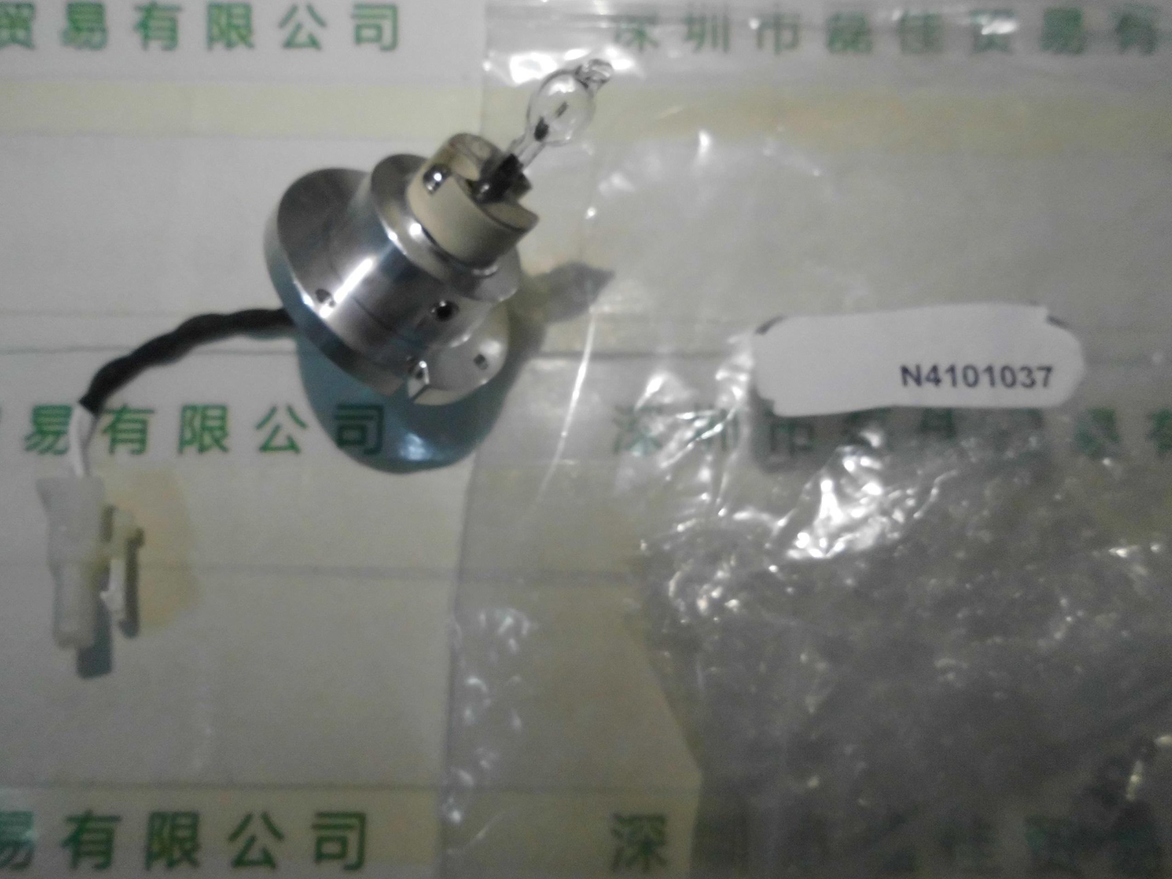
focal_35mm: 26
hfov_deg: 67.3
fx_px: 880
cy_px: 440
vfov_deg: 53.1
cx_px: 586
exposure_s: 1/29
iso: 400
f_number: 3.2
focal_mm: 4.6
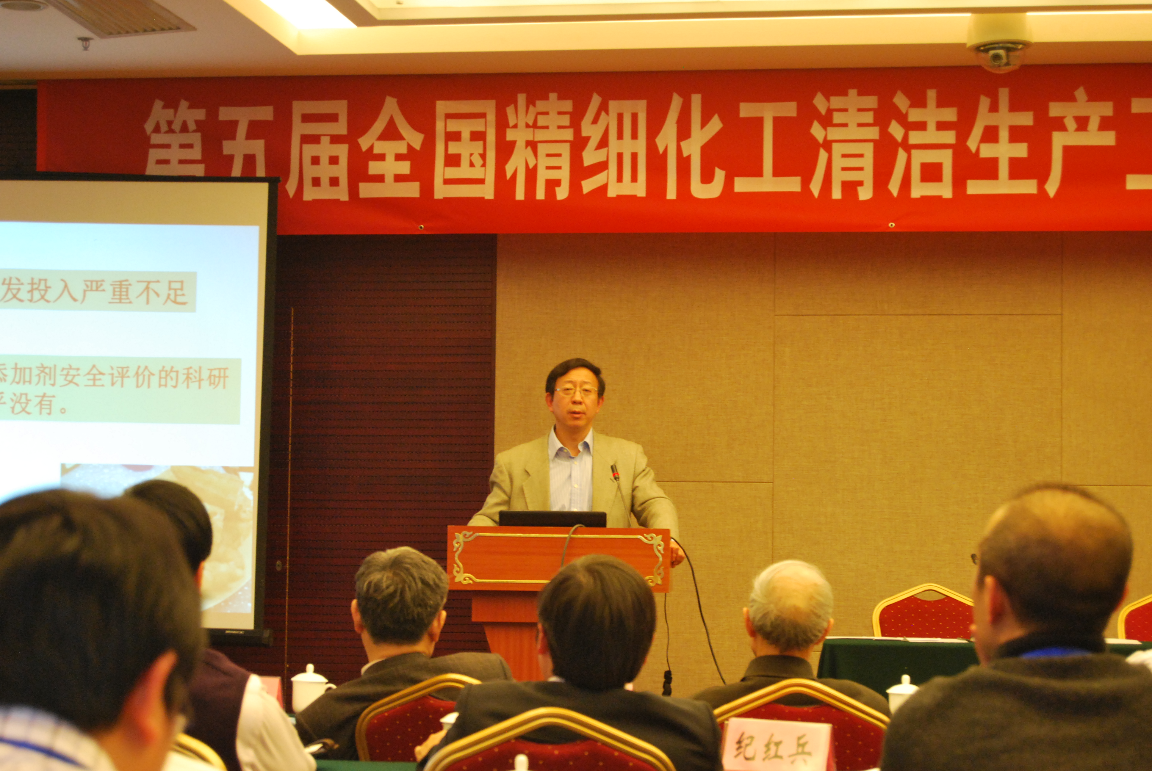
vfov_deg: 17.5
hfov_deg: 26.0
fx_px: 2499
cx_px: 576
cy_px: 386
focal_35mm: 78
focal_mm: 52
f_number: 5.6
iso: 900
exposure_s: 1/30
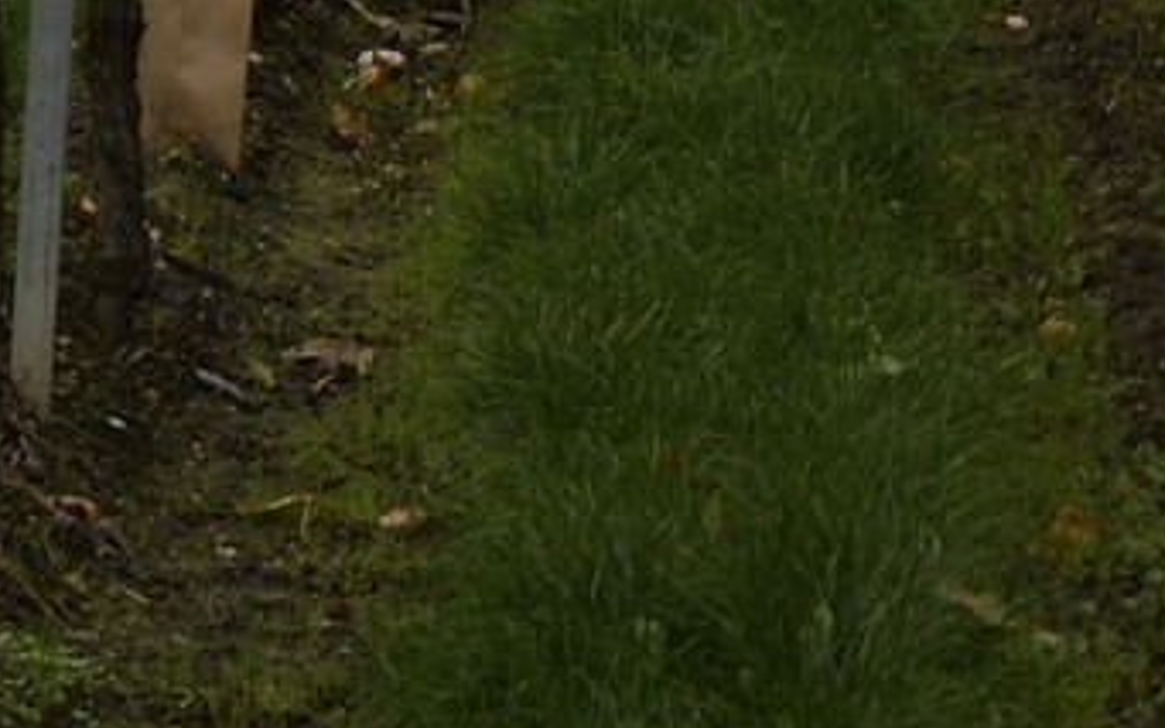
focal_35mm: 296
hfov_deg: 7.0
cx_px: 1425
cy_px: -1699
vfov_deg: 4.2
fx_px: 9396
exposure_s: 1/160
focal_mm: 62
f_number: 7.1
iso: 800
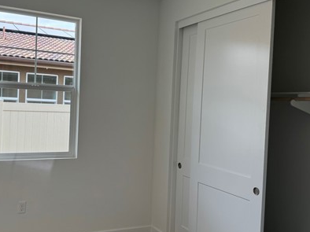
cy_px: 110
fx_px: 349
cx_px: 116
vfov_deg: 36.8
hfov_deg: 47.5
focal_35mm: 39
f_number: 1.78
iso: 64
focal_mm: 6.76
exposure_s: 1/226
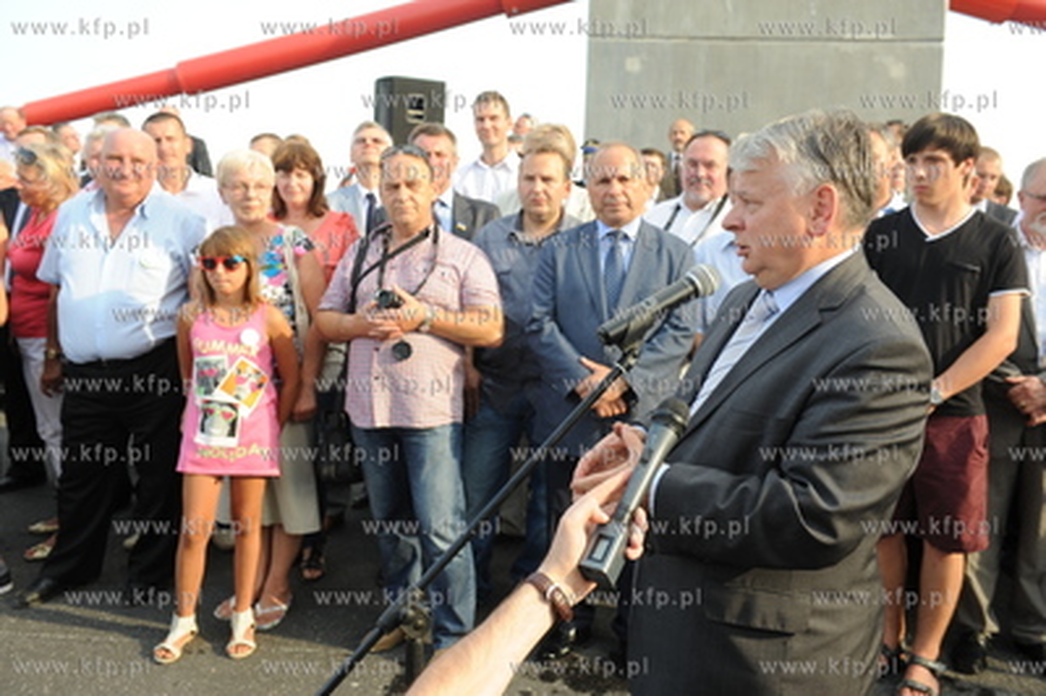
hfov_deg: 54.5
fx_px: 1016
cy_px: 348
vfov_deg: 37.8
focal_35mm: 35
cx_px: 523
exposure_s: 1/125
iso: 200
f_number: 5.6
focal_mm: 35
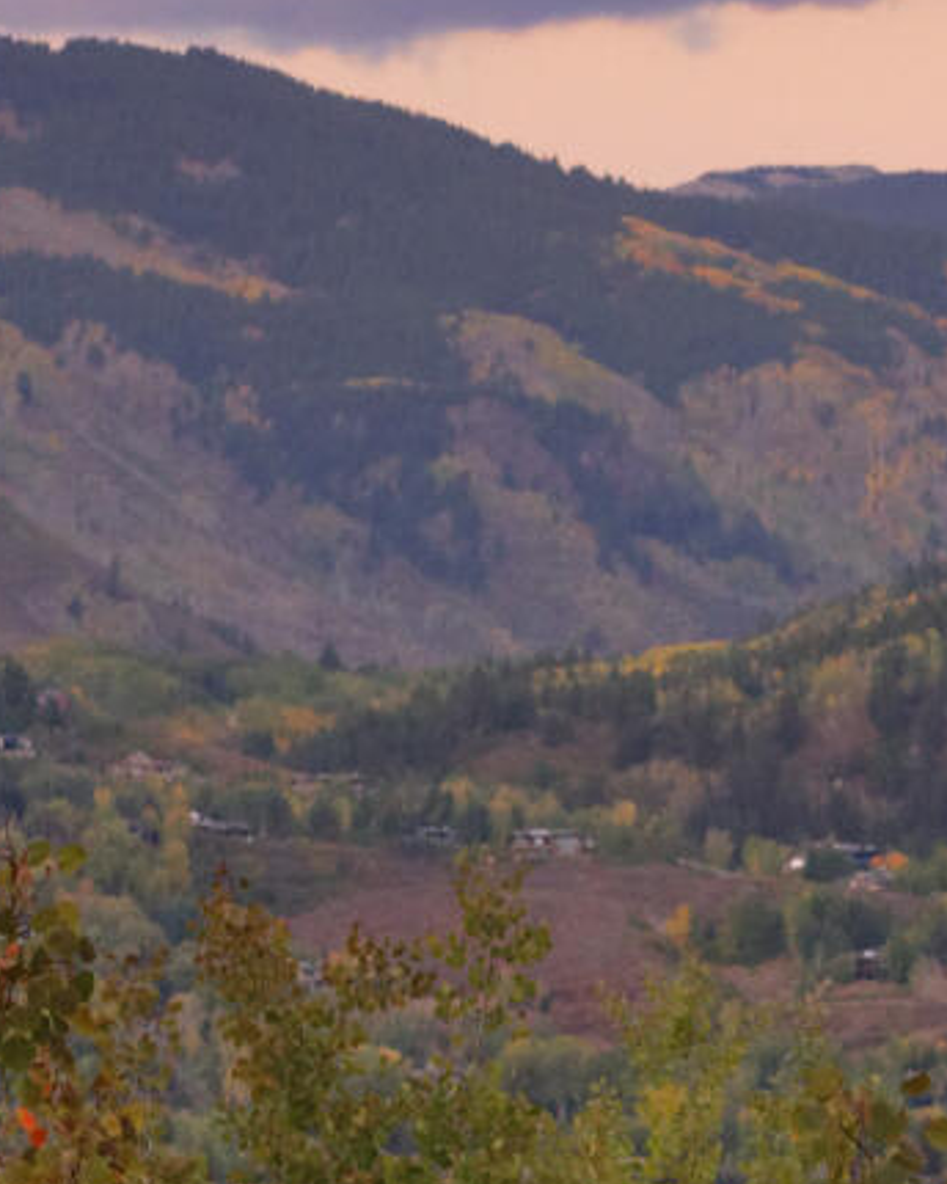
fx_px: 12858
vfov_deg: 5.3
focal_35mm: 367
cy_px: 498
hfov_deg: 4.2
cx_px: 919
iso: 1250
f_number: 6.3
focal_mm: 56
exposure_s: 1/100
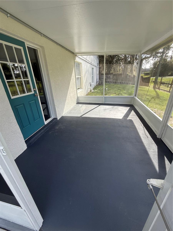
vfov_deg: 102.1
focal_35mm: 14
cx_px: 86
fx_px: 93
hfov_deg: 85.7
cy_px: 116
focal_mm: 2.22
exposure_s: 1/408
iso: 50
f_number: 2.2
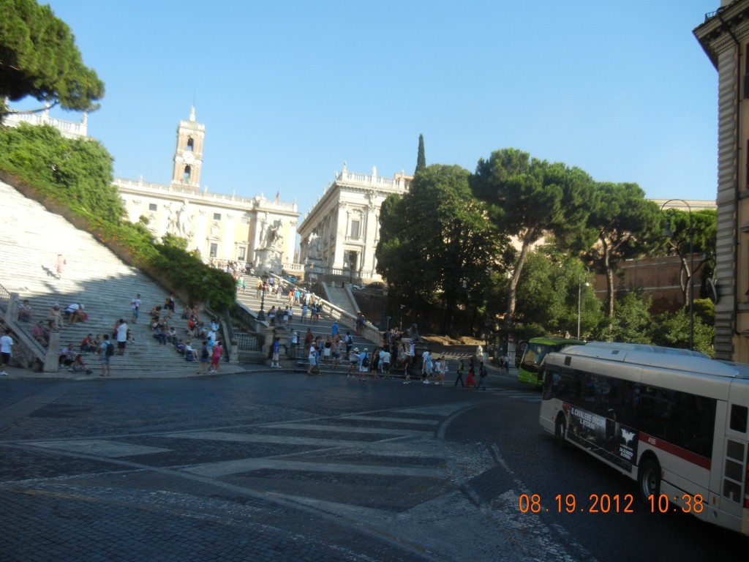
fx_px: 649
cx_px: 374
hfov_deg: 60.0
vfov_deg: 46.8
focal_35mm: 30
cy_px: 281
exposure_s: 1/720
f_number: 3.5
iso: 160
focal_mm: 5.4
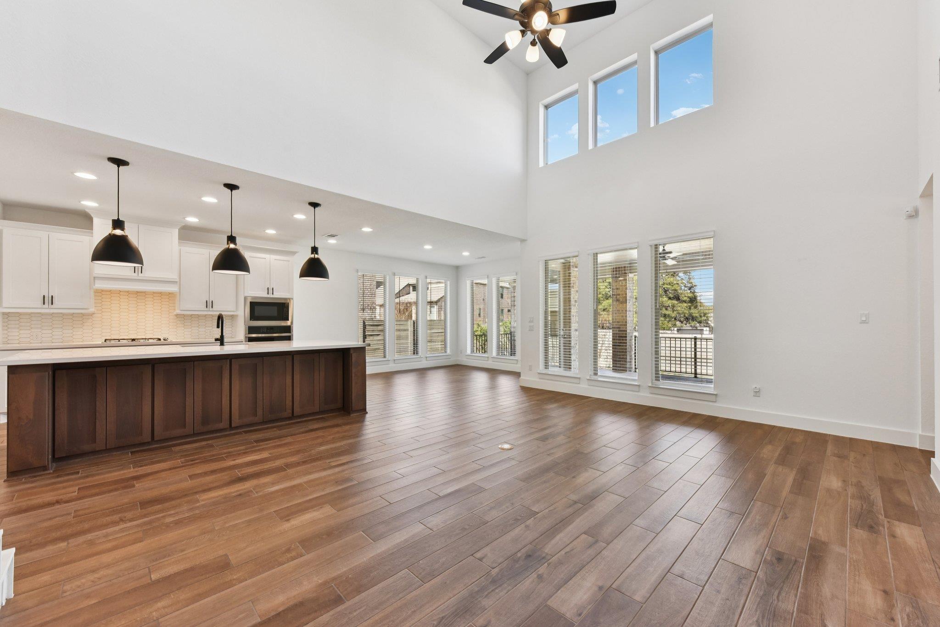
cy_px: 314
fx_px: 365
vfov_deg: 81.2
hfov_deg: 104.3
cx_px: 470
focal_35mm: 14
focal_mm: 14
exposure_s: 1/100
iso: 800
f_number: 8
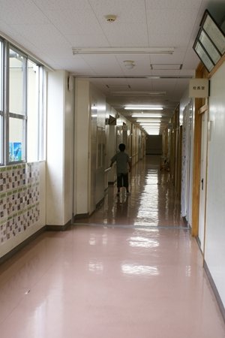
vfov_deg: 43.6
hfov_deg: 29.9
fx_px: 422
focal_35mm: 45
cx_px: 112
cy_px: 169
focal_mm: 30
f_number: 5
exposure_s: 1/60
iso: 100
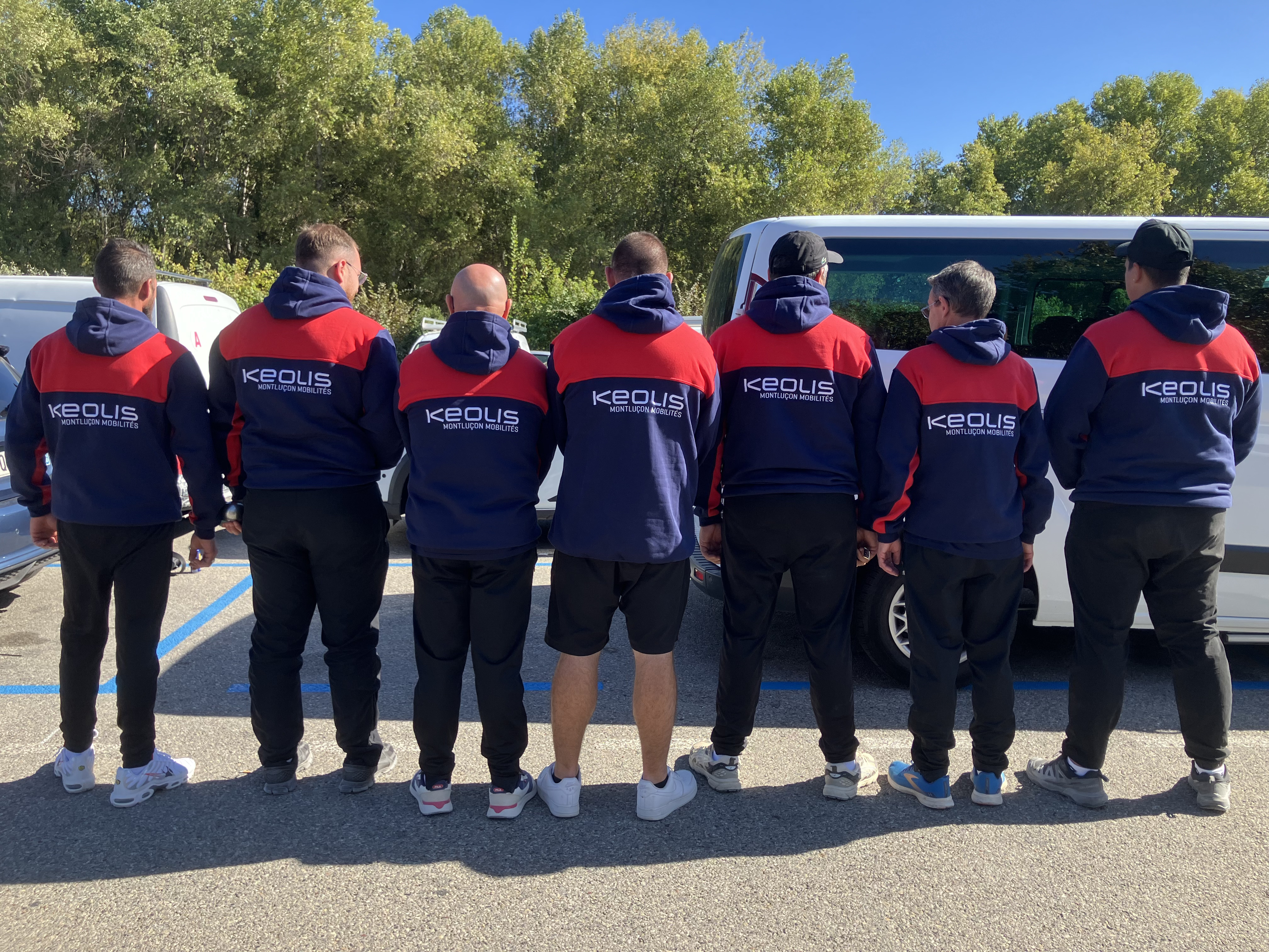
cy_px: 476
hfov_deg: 63.4
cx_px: 634
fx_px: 1026
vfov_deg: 49.7
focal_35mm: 28
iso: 32
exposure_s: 1/615
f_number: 1.8
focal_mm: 3.99
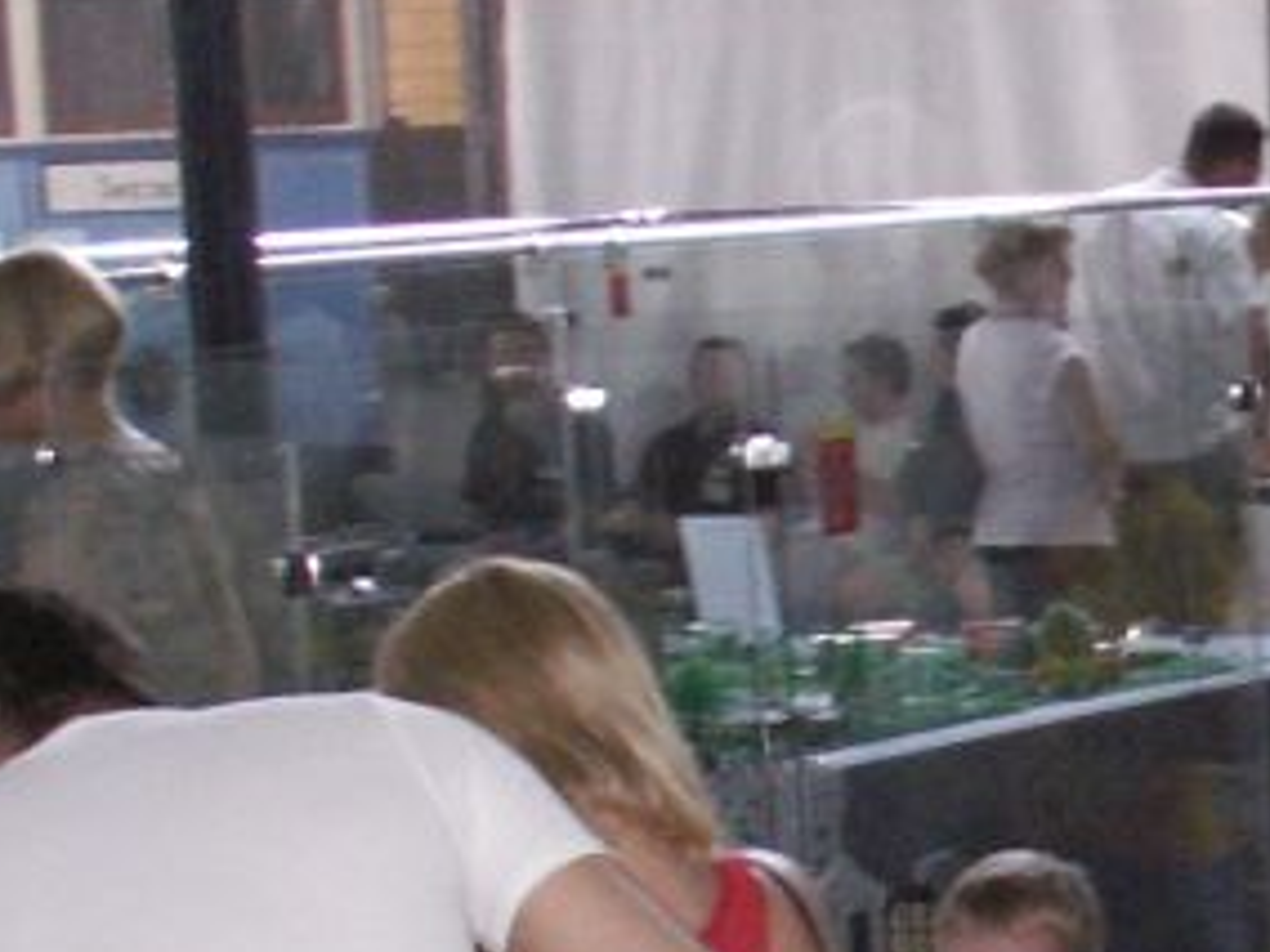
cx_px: 1856
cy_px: 800
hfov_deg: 12.0
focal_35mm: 158
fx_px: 5797
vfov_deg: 9.4
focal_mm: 5.86
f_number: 2.8
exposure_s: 1/60
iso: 160
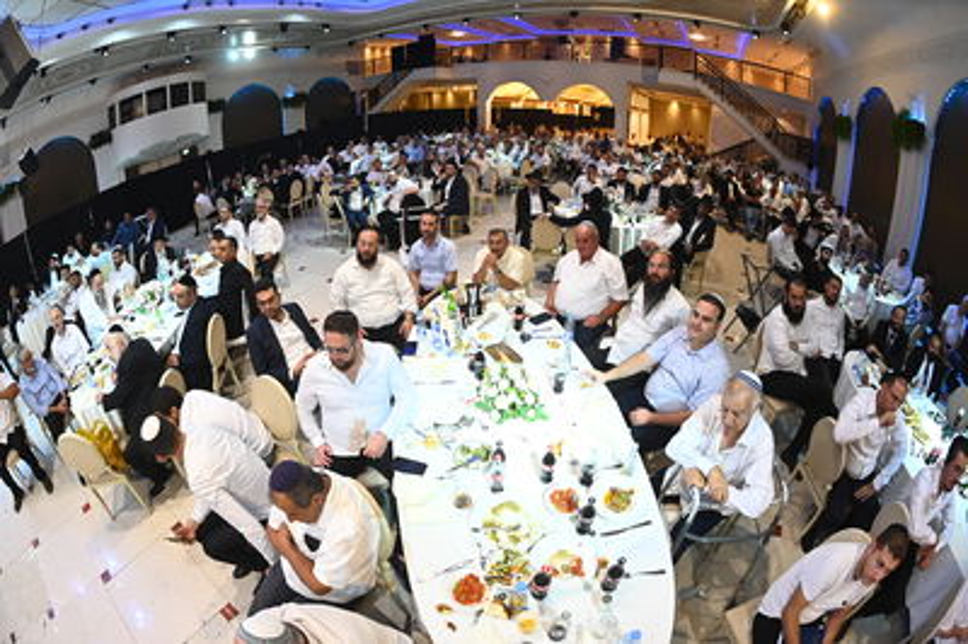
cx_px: 484
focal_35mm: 16
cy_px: 322
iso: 3200
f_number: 7.1
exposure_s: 1/100
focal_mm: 16
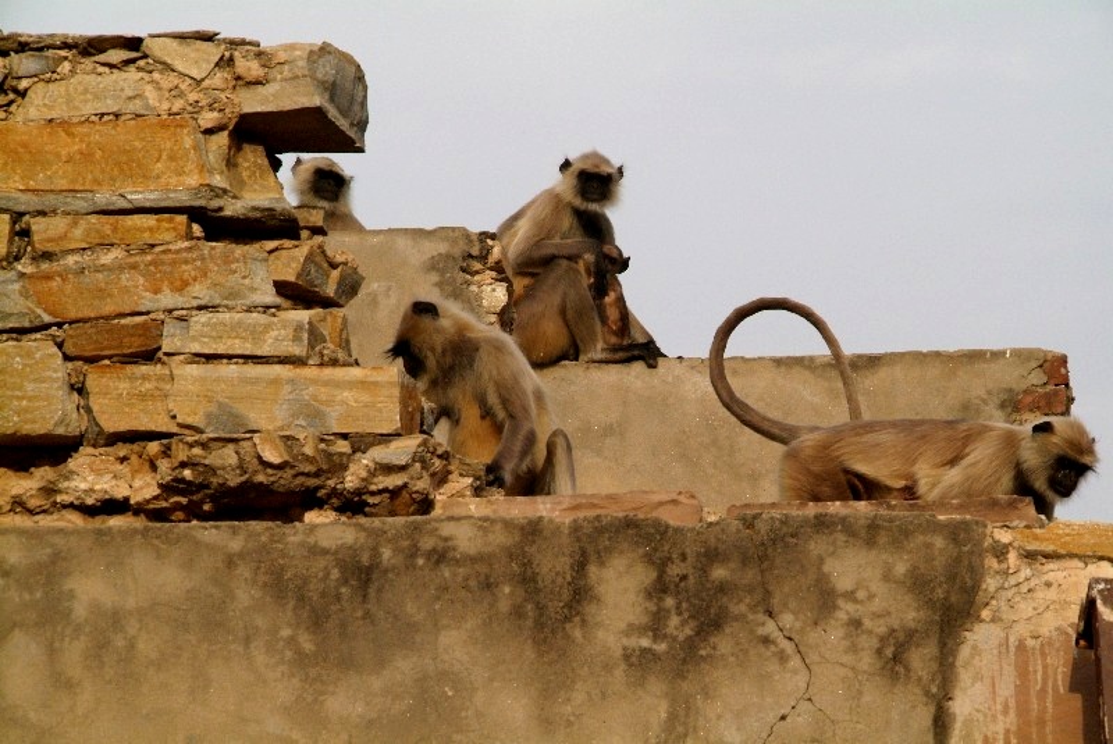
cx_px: 556
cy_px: 372
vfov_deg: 9.6
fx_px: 4425
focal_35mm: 143
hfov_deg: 14.3
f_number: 11
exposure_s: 1/1500
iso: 1600
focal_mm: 95
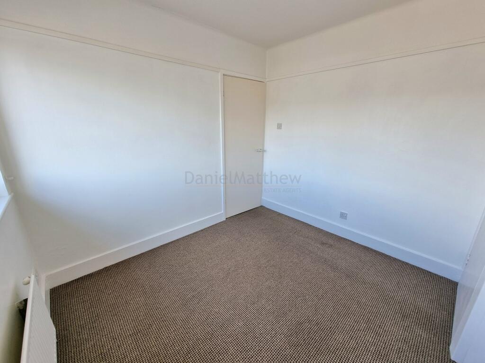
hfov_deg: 106.2
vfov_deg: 89.9
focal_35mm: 13
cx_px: 242
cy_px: 182
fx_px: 182
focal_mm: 2.2
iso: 50
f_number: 2.2
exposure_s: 1/100
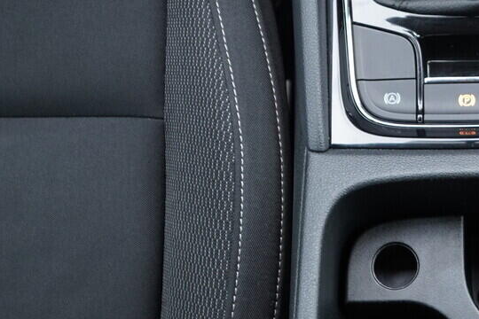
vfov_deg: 14.2
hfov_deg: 20.6
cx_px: 467
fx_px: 1277
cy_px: 85
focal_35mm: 96
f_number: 2.8
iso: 400
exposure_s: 1/40
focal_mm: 24
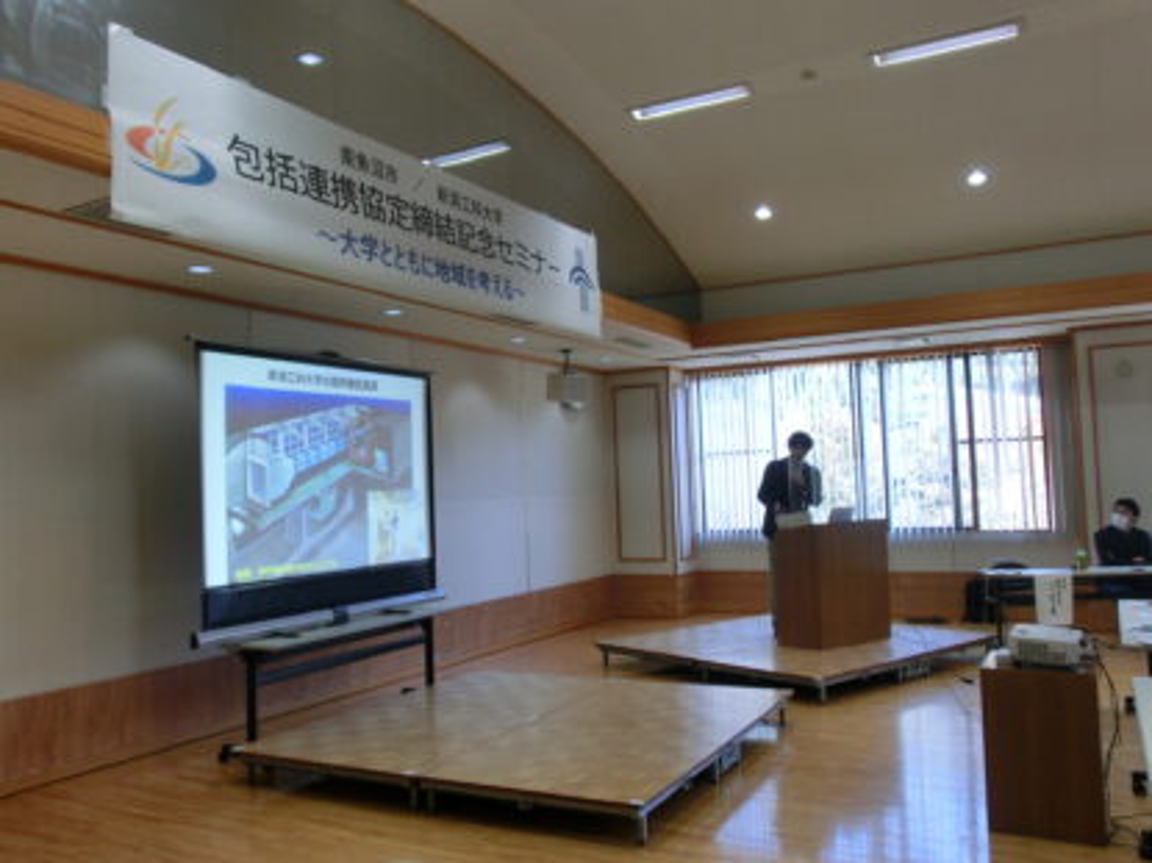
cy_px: 432
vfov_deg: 42.9
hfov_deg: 55.4
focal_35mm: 33
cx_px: 576
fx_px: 1098
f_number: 3.7
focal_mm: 5.86
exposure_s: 1/60
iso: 160
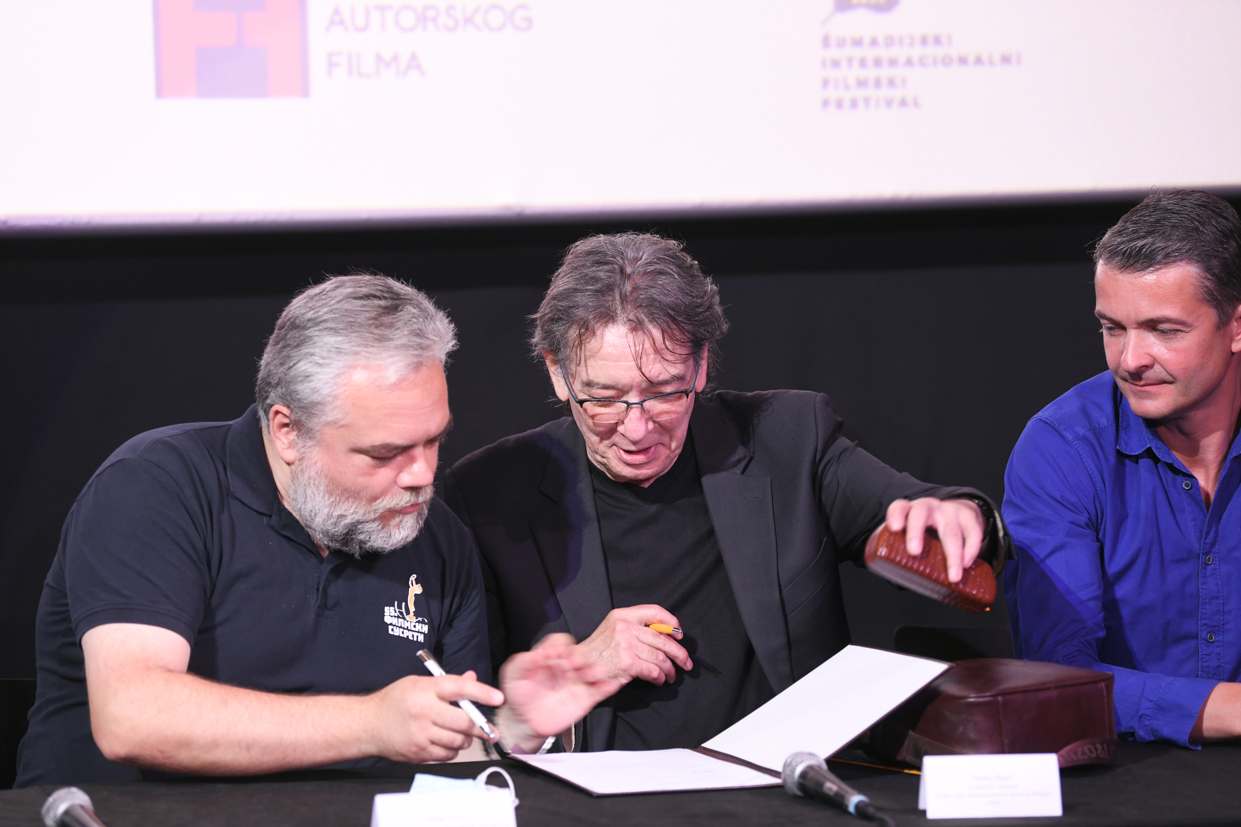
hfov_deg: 14.7
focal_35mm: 140
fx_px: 4825
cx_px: 620
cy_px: 414
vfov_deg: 9.8
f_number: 3.5
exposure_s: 1/100
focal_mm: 140
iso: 1600
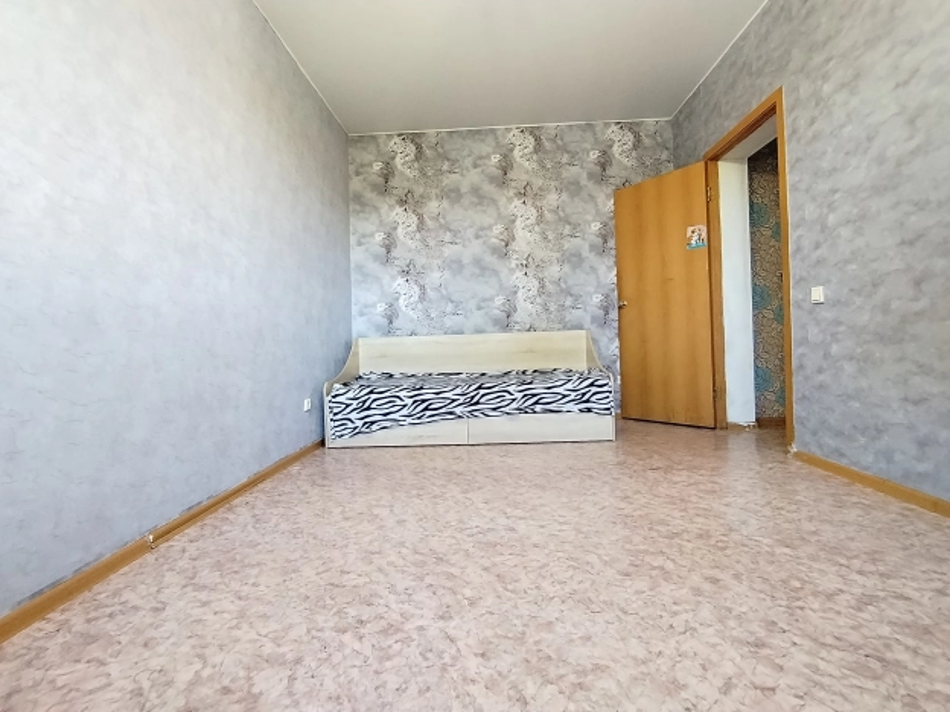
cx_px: 475
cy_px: 356
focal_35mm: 17
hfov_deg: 91.0
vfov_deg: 74.7
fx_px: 467
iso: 221
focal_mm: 1.42
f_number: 2.2
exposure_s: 1/33.3
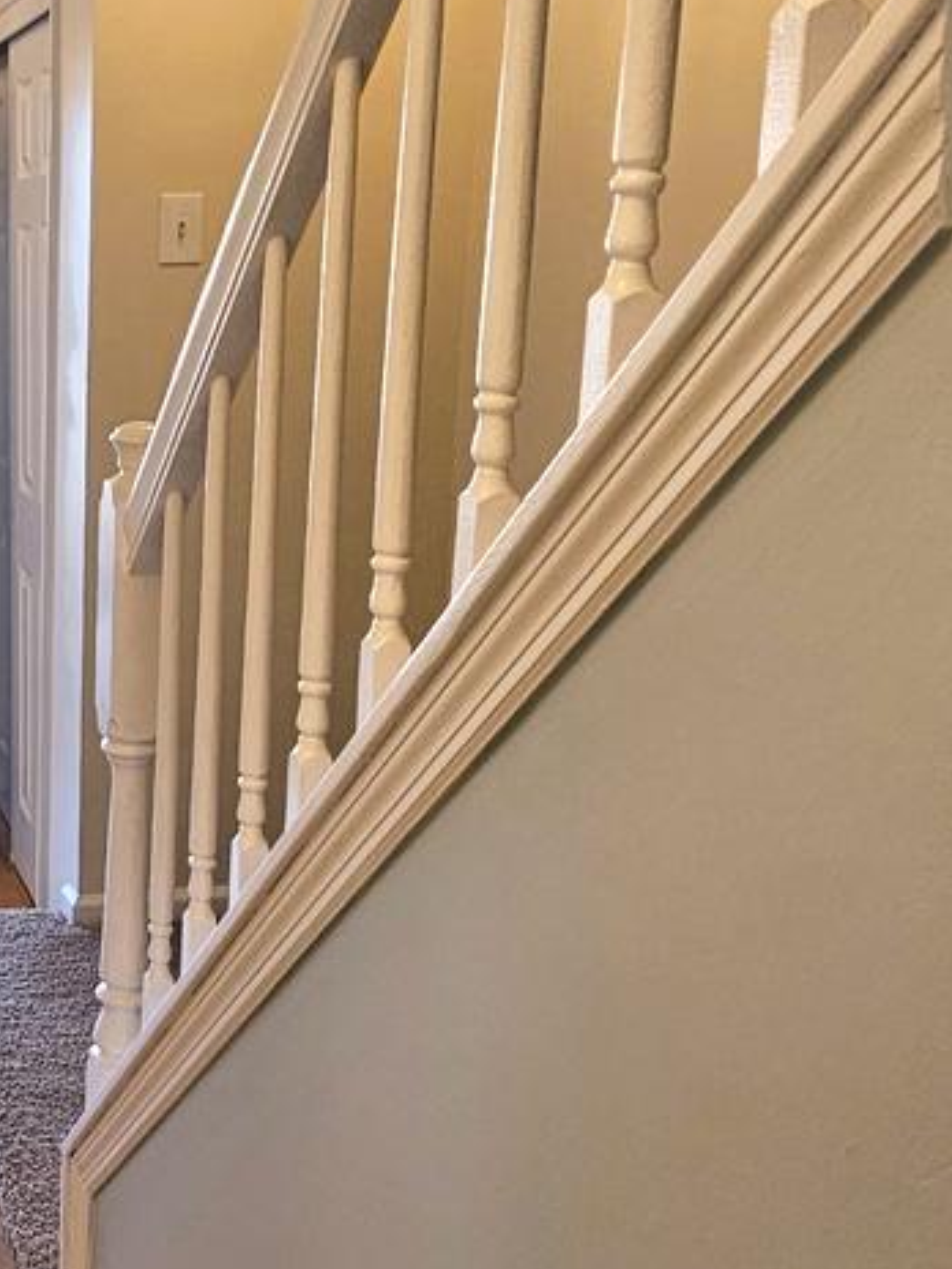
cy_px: 700
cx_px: -205
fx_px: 1577
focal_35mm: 43
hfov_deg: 28.9
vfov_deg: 43.8
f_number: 2.2
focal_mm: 2.2
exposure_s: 1/60
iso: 64
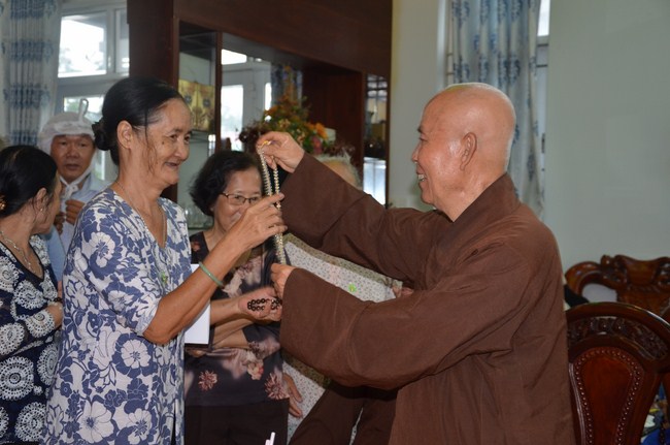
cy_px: 222
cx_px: 335
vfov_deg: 26.4
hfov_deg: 38.9
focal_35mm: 51
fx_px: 948
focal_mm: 34
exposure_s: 1/60
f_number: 4.5
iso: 640
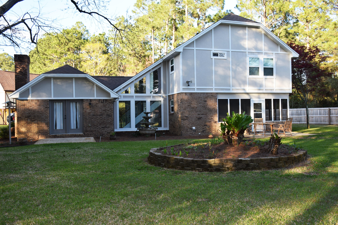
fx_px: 310
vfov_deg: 40.0
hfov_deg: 57.2
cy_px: 112
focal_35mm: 33
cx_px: 169
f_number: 5.6
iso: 160
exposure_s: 1/125
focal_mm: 22
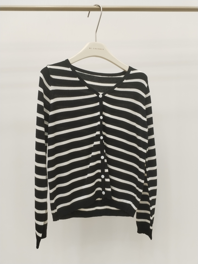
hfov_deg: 48.2
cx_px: 99
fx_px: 221
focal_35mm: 29
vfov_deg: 61.7
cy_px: 132
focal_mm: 4.75
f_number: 1.8
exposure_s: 1/60
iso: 178
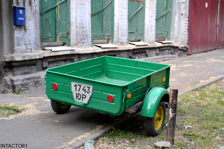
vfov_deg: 23.7
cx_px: 112
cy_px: 74
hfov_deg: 35.1
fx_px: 354
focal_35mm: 57
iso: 320
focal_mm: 38
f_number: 5.6
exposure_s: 1/125
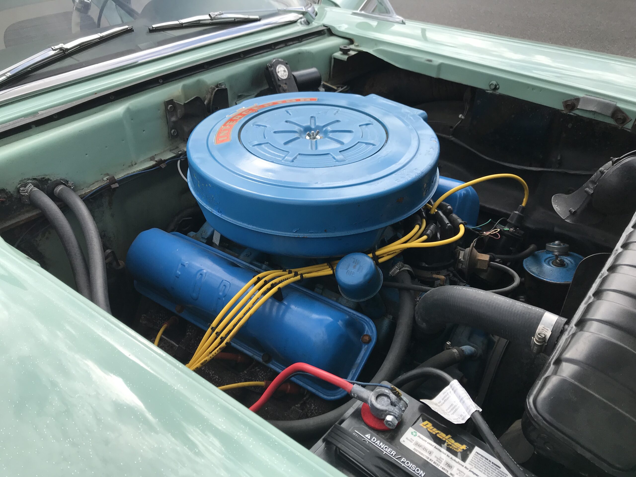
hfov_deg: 63.4
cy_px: 238
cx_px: 318
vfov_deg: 49.7
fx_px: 514
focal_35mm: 28
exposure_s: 1/1088
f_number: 1.8
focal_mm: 3.99
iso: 20
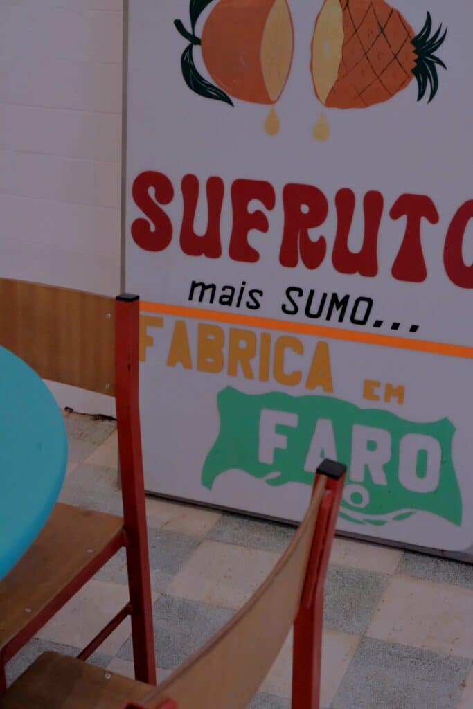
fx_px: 1103
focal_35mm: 56
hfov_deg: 24.2
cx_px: 236
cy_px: 354
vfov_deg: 35.6
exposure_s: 1/180
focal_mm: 37.4
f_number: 6.4
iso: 3200
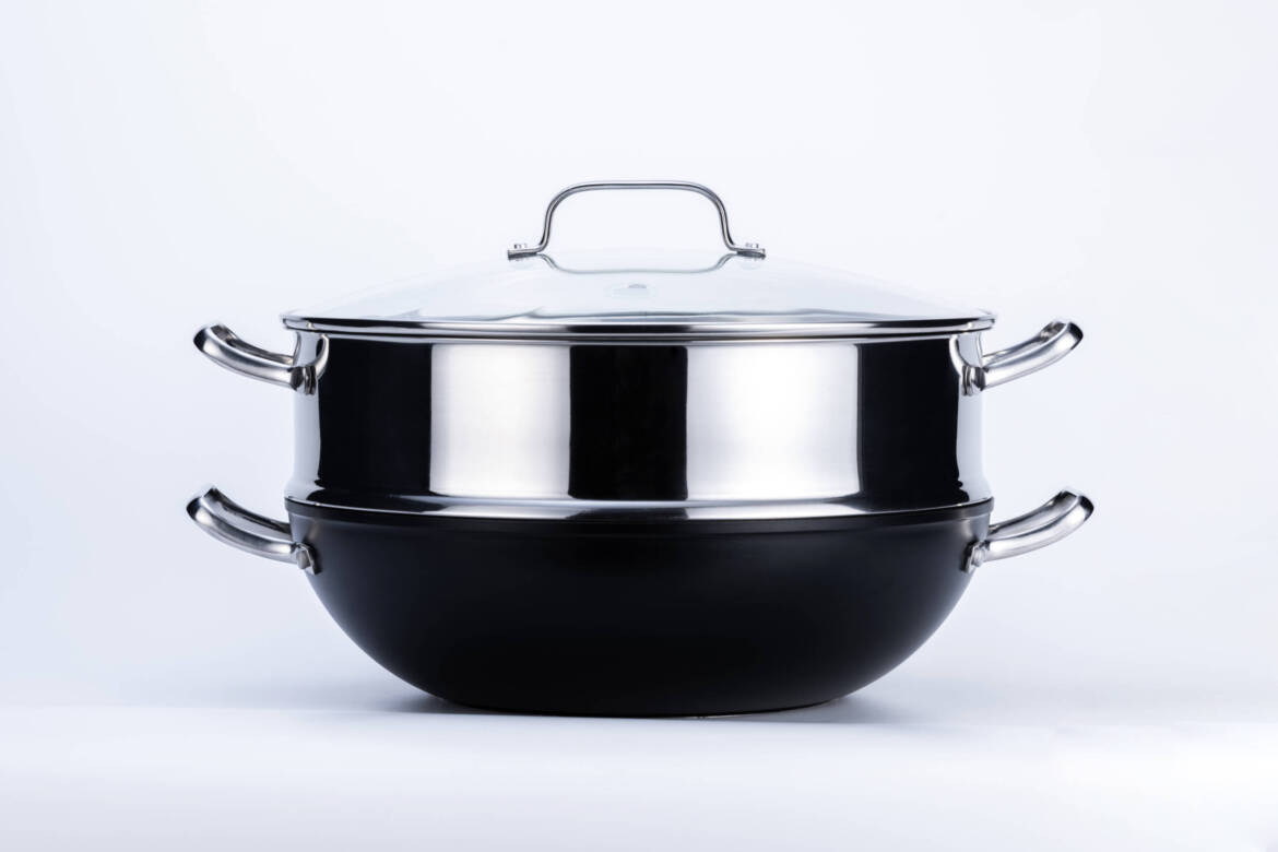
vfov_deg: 10.5
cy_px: 426
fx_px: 4615
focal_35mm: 130
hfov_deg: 15.8
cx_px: 639
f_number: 11
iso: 100
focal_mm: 130
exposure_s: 1/25
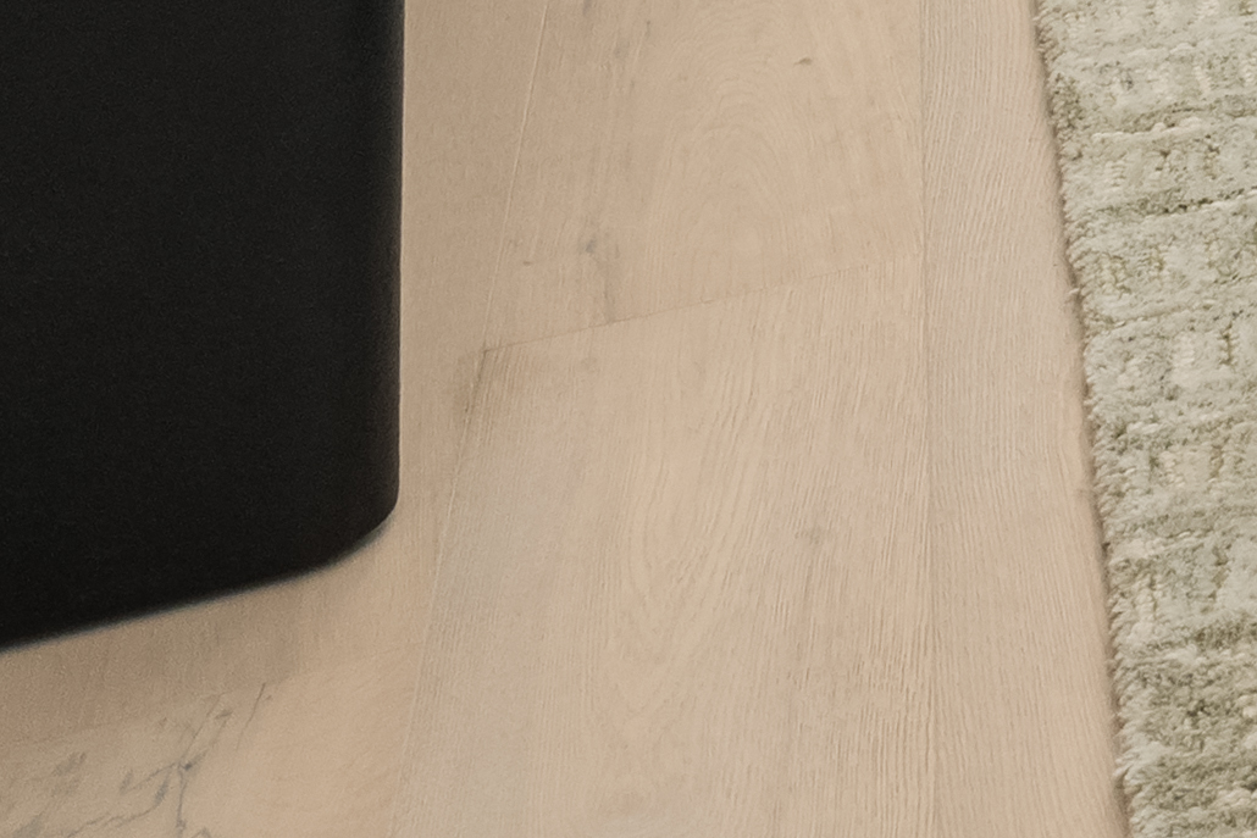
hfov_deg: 14.7
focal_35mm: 99
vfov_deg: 10.6
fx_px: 3457
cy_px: -1525
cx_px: 2861
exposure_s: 1/6
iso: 1250
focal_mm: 17
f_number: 13
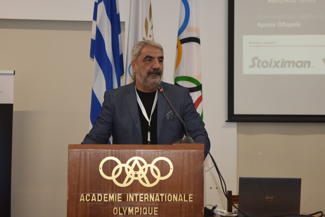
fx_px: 745
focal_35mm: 82
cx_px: 162
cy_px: 108
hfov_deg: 24.6
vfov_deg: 16.6
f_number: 2.8
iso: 500
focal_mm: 55
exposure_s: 1/250
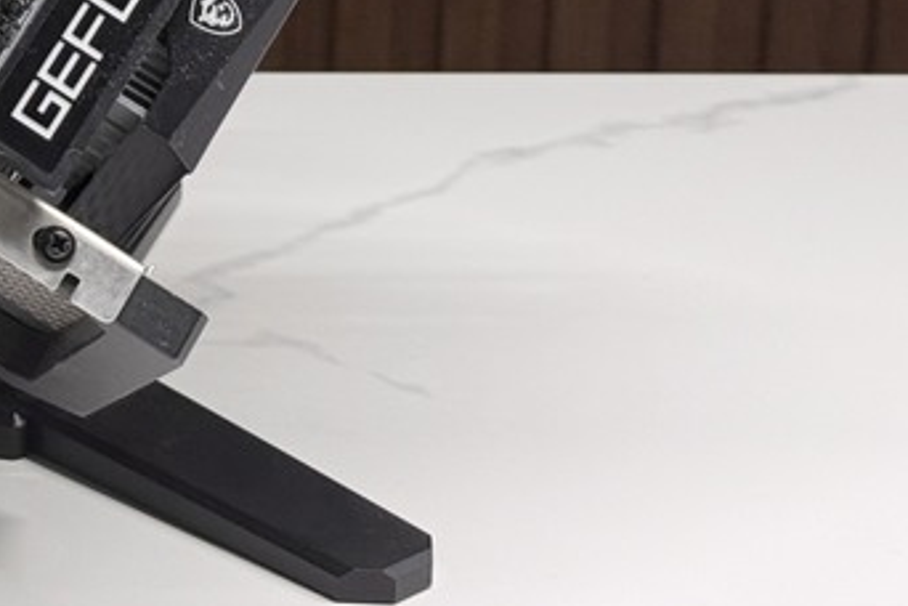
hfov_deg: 17.5
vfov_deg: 11.7
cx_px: 0
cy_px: -150
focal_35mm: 114
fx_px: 2875
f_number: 1.78
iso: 64
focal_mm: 6.76
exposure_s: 1/60
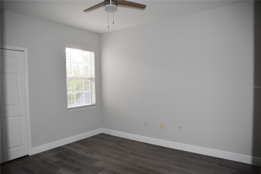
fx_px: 174
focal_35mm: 24
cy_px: 87
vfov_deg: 53.1
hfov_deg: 73.8
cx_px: 130
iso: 800
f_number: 3.5
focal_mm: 16
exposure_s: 1/60
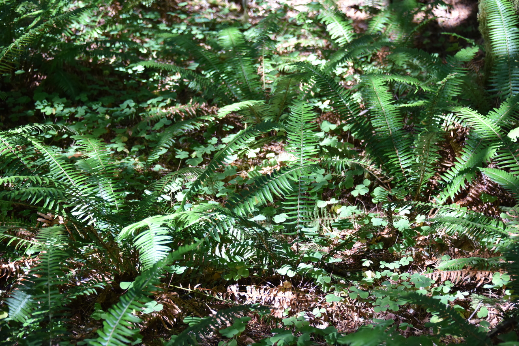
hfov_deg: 26.0
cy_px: 173
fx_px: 1125
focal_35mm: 78
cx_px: 260
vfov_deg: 17.5
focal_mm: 78
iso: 640
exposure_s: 1/160
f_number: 5
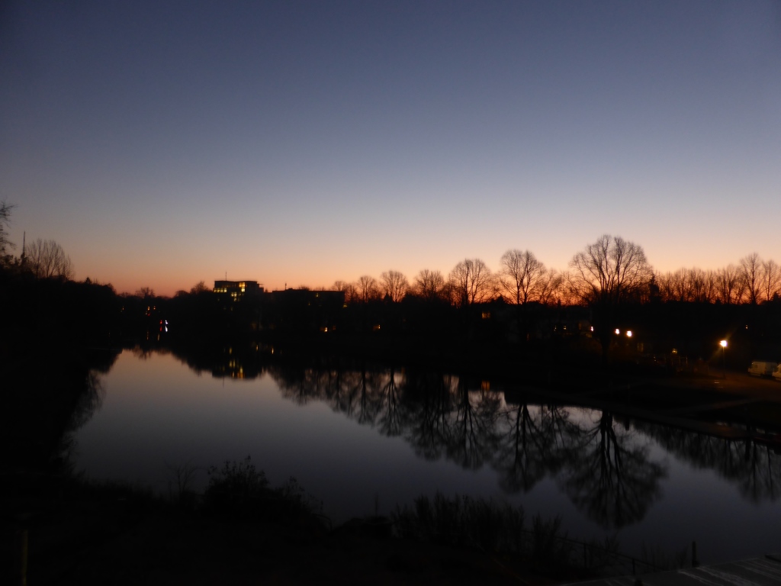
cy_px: 293
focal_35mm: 25
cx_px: 390
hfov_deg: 69.4
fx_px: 564
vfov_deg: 54.9
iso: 100
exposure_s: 1
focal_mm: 4.3
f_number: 3.3
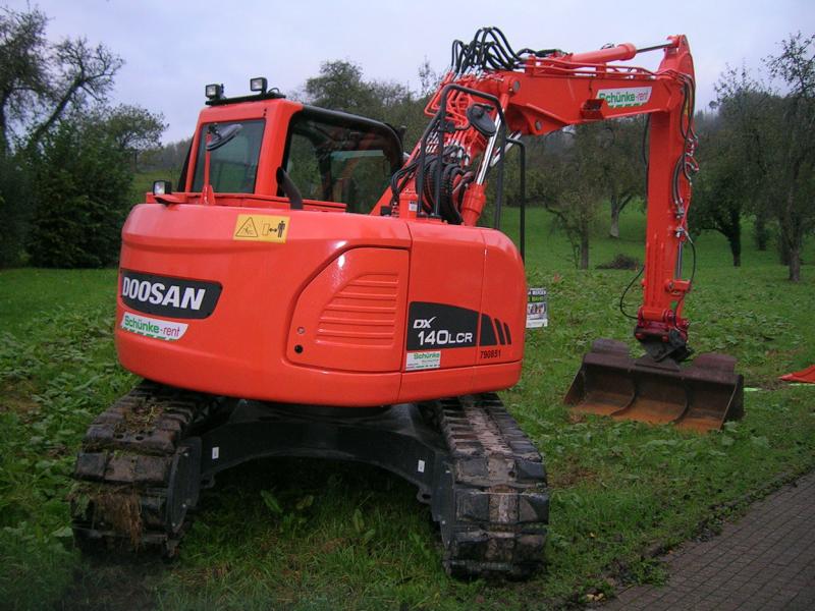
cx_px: 408
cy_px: 306
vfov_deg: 40.7
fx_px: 824
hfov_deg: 52.6
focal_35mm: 35
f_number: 2.8
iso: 107
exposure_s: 1/60.1
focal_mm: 5.4
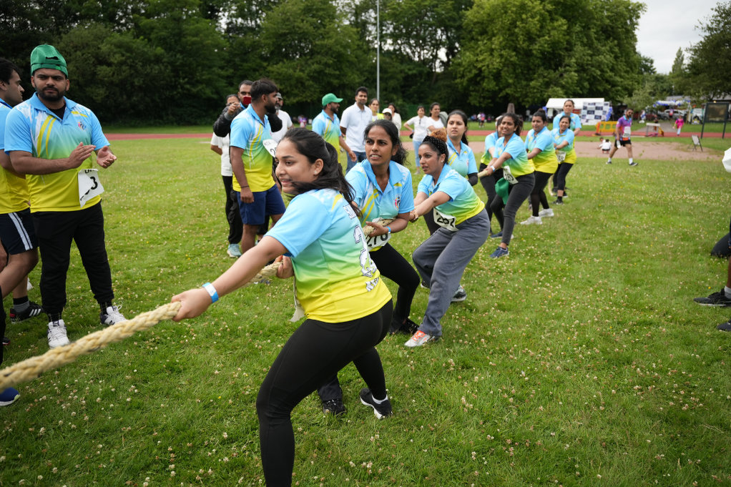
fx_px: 514
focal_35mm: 25
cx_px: 366
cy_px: 244
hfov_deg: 70.9
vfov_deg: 50.7
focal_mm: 25.3
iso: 250
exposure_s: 1/1250
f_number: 2.8
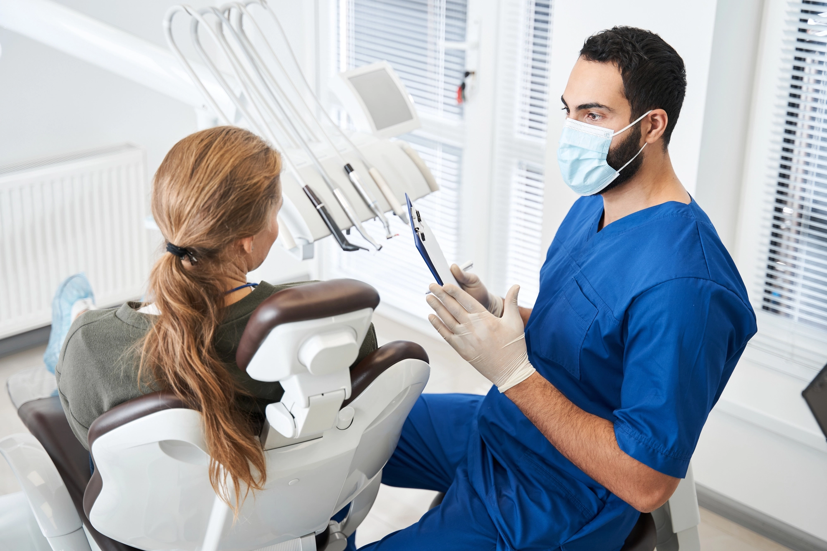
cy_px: 276
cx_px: 414
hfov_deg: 35.1
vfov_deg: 23.8
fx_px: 1309
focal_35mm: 57
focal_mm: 57
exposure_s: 1/160
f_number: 3.2
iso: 200
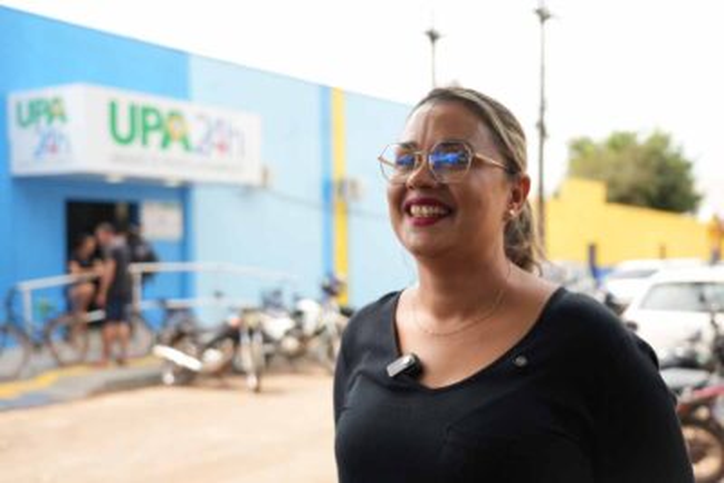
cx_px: 362
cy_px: 242
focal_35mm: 46
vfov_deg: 29.3
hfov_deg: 42.7
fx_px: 925
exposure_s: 1/250
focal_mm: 46
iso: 100
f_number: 4
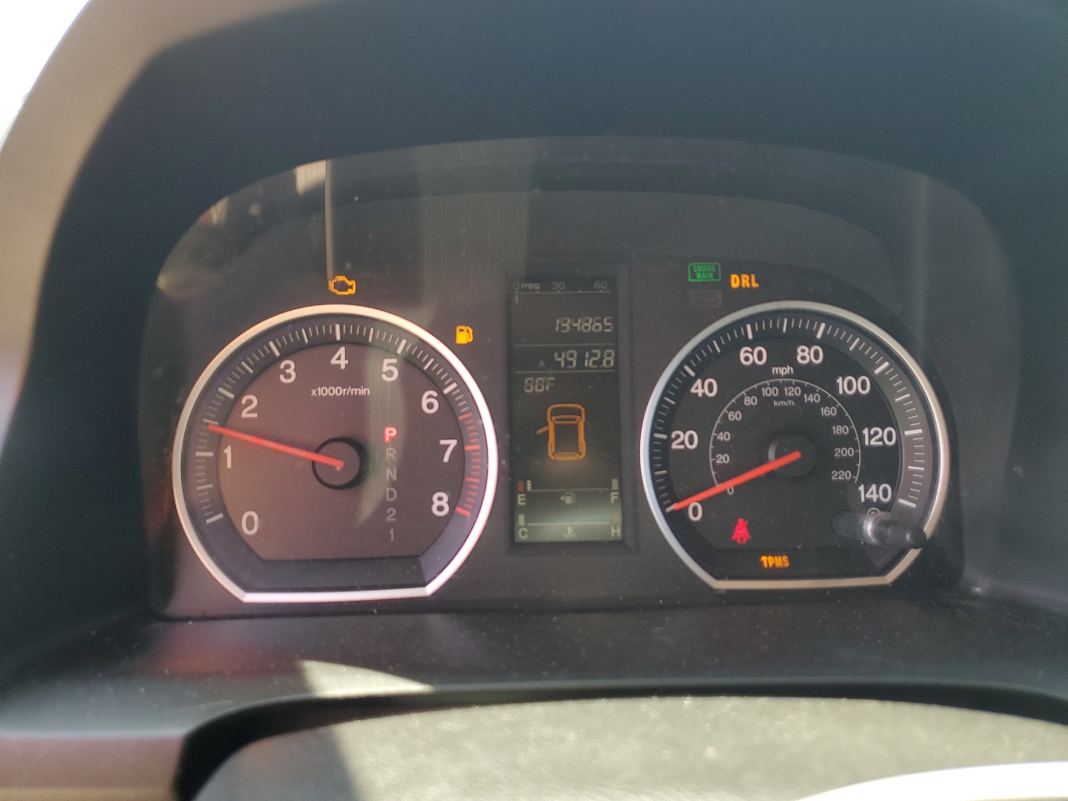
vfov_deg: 53.1
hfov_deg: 67.3
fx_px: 802
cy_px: 400
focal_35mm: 26
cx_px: 534
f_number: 1.5
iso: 50
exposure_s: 1/172
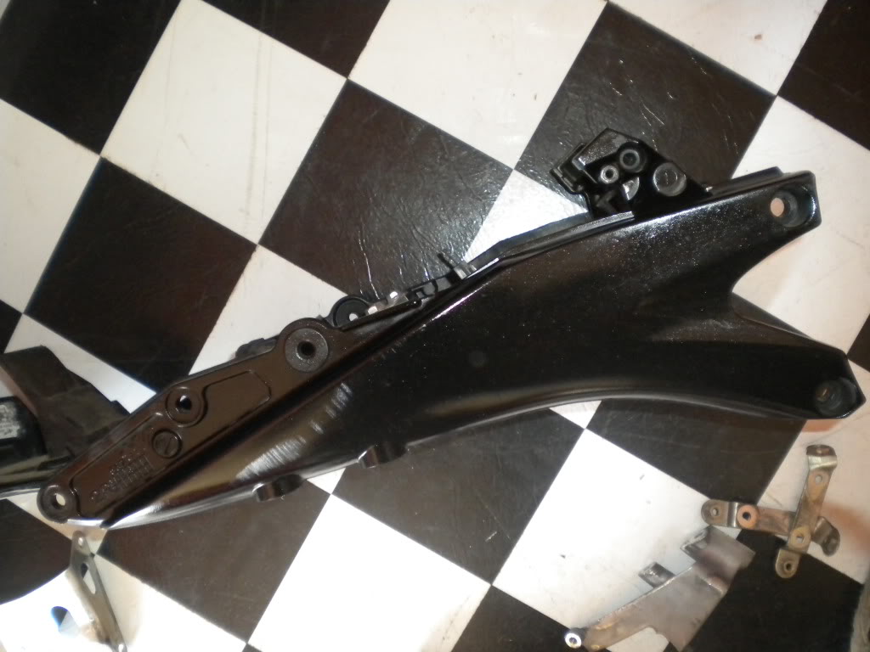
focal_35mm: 35
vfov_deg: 40.7
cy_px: 326
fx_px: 880
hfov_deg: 52.6
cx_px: 435
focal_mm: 6.3
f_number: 3.1
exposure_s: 1/30
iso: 400
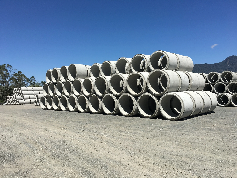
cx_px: 118
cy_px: 89
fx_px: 199
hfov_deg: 61.7
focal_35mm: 29
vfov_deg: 48.2
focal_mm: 4.15
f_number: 2.2
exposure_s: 1/2262
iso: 25
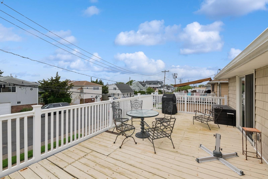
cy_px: 90
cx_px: 134
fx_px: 112
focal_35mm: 15
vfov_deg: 77.3
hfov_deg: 100.4
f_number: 14
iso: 640
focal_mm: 15
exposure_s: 1/640
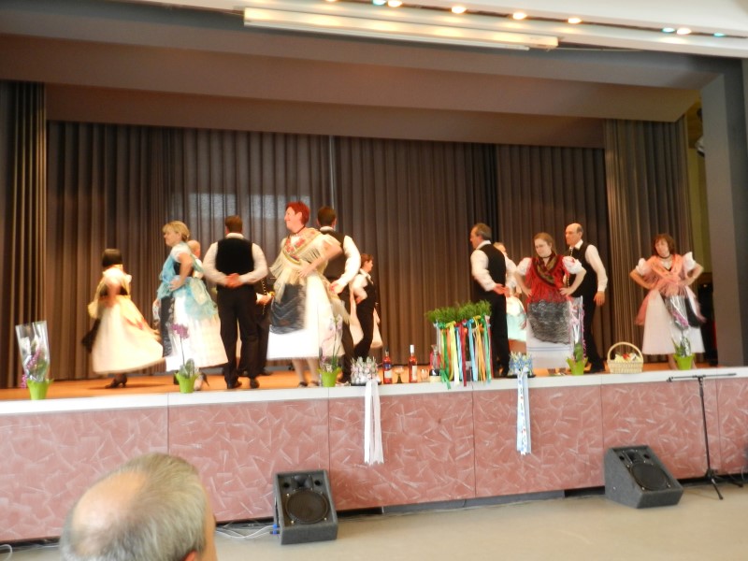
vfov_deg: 44.2
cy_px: 280
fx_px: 691
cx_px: 374
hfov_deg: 56.8
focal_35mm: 32
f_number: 3.7
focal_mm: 5.6
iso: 360
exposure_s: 1/25
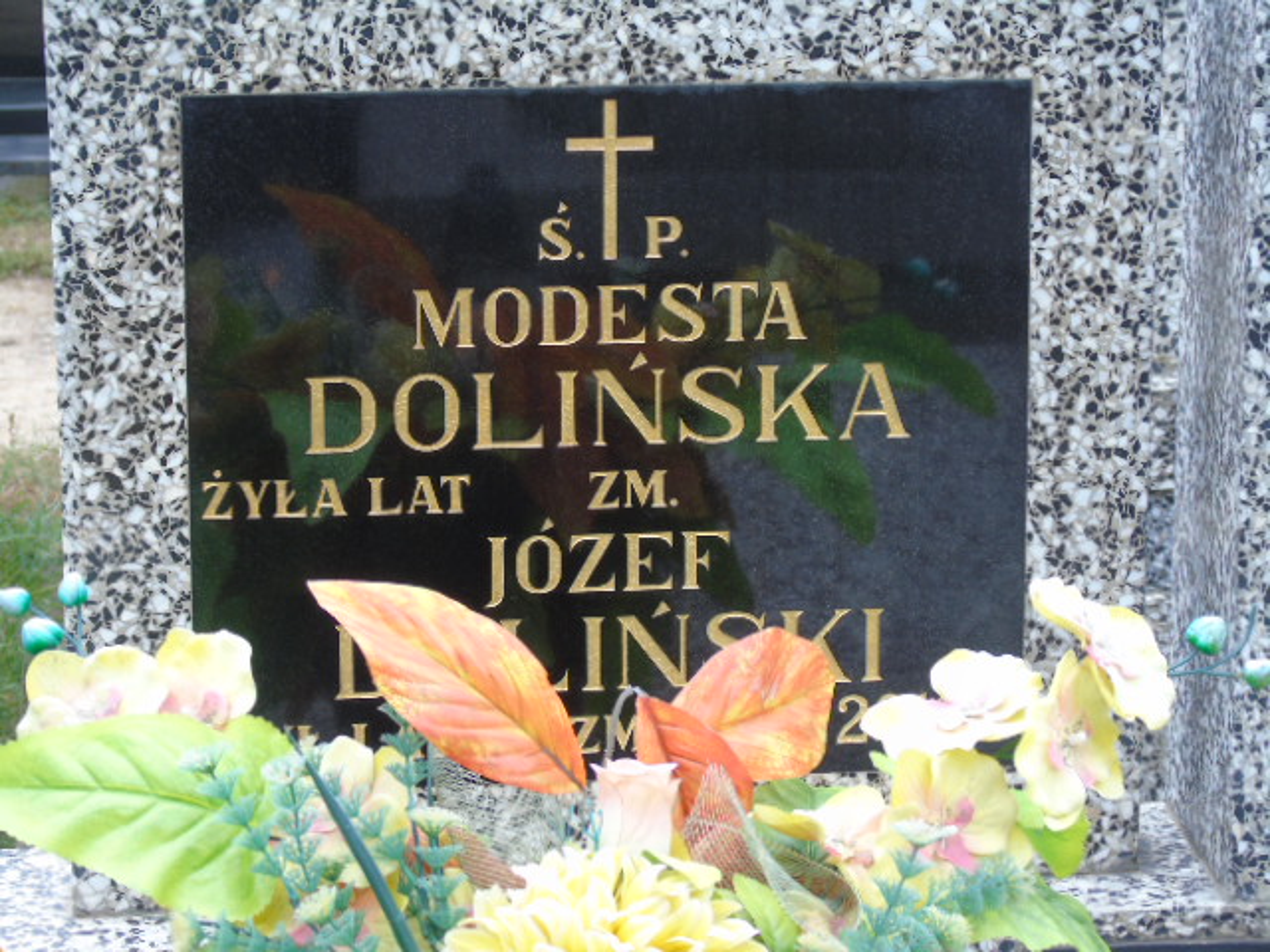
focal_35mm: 124
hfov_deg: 15.9
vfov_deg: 12.0
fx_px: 4549
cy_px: 476
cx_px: 635
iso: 100
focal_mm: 22
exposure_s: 1/60
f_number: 4.6
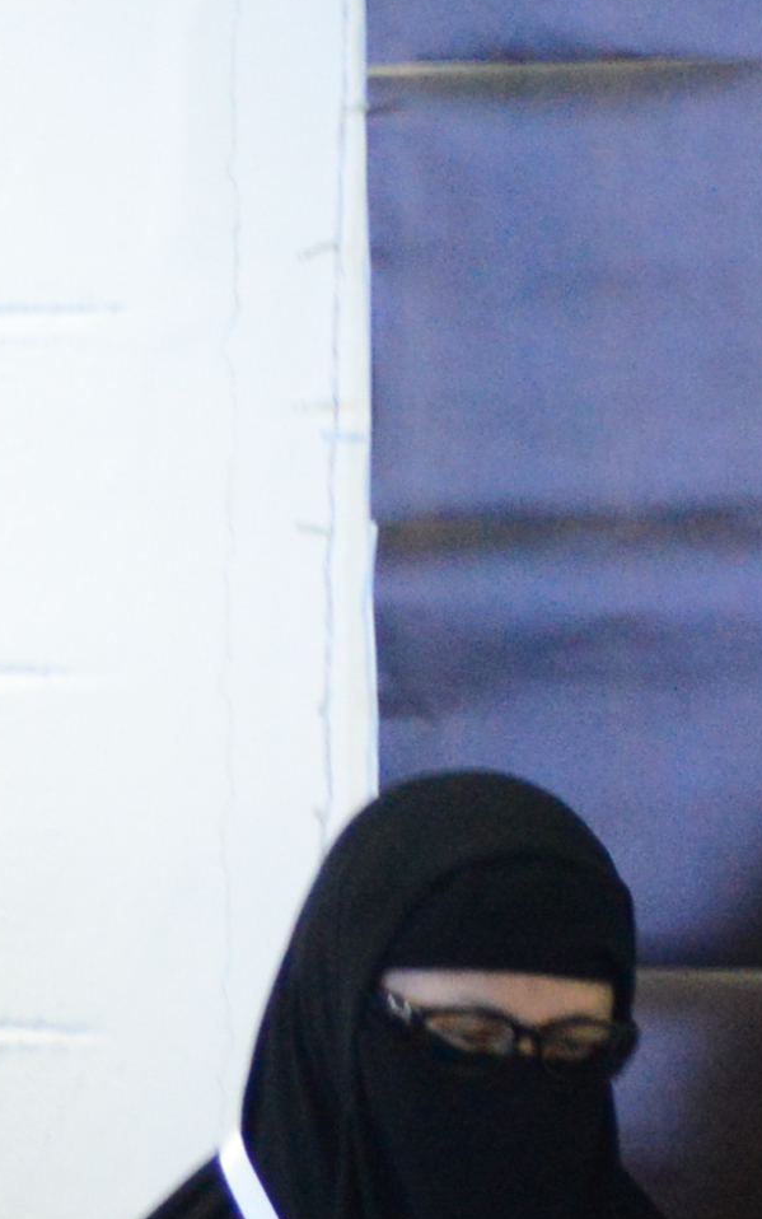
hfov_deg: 3.0
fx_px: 14350
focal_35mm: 432
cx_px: 453
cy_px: 968
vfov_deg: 4.9
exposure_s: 1/80
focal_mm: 90
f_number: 4
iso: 5000
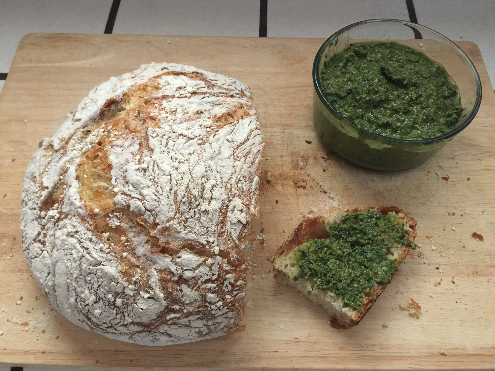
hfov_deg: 61.7
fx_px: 415
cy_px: 186
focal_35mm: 29
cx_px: 248
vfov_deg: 48.2
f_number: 2.2
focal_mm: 4.15
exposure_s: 1/15
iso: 125
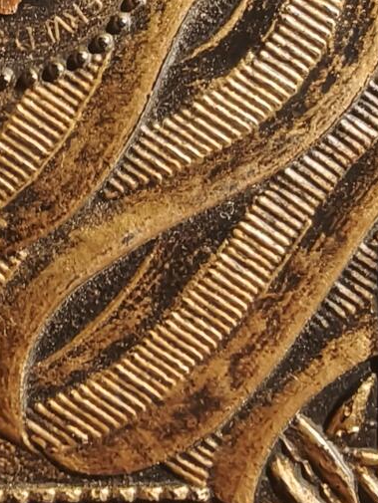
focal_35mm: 82
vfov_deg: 23.7
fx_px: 1193
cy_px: 338
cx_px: 377
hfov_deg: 17.6
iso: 320
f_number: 2
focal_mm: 2.32
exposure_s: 1/50
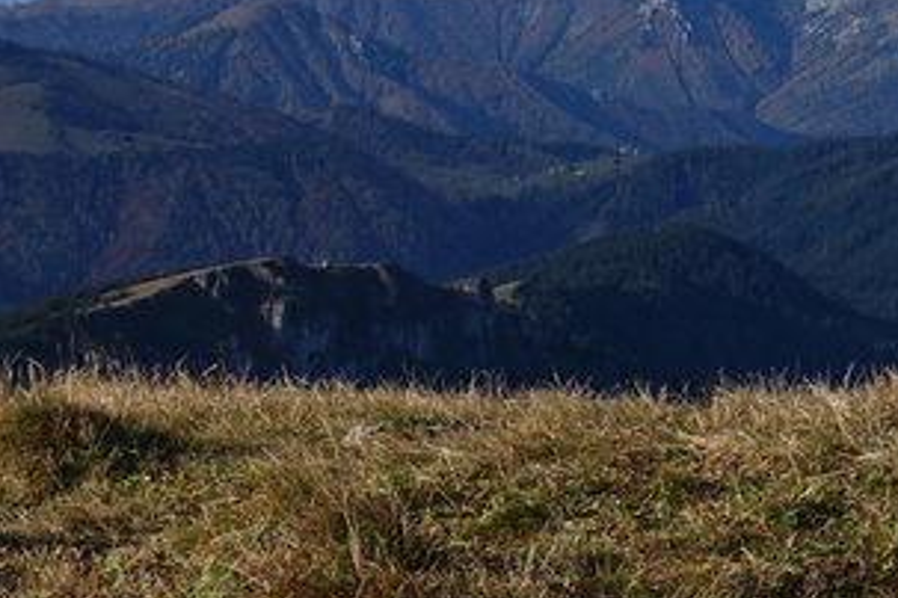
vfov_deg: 8.5
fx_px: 3966
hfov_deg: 12.3
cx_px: 1372
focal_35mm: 159
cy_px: -115
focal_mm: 17.27
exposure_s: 1/500
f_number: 5.6
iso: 125
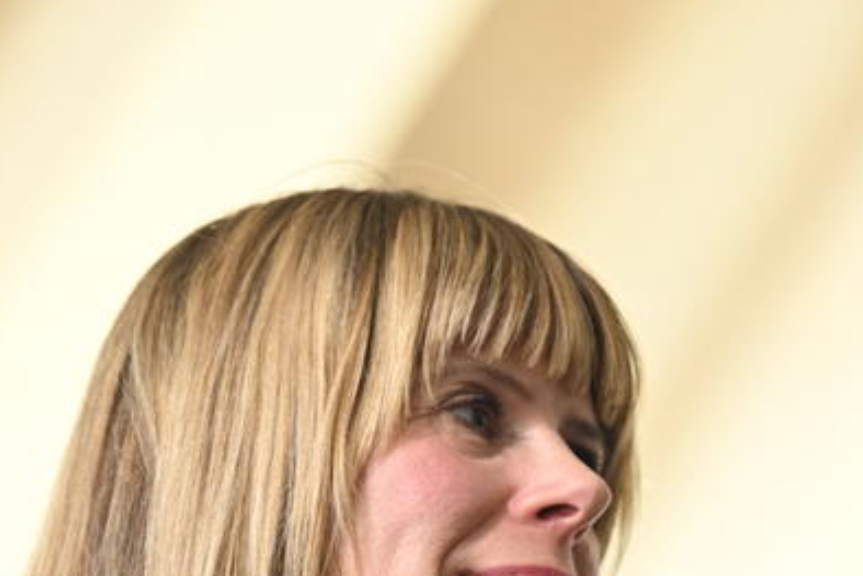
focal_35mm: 426
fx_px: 10215
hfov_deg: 4.8
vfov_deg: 3.2
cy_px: 869
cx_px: 537
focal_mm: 140
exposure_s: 1/320
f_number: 2.8
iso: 1000
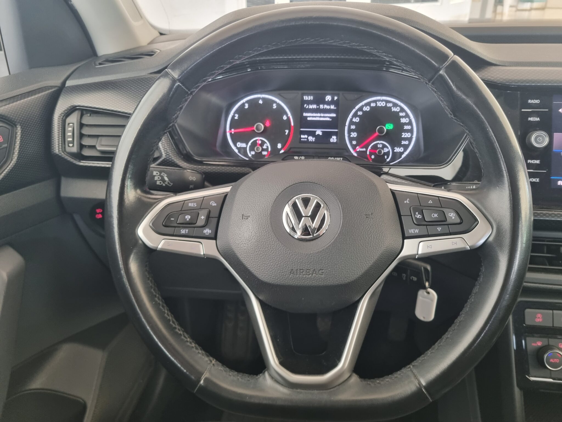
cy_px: 211
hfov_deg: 67.3
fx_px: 422
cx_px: 281
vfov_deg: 53.1
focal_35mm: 26
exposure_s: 1/50
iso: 250
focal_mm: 5.4
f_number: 1.8
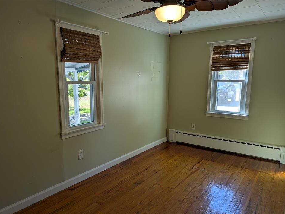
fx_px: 214
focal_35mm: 26
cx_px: 134
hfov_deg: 67.2
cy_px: 114
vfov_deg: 53.0
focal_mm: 6.81
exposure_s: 1/103
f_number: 1.85
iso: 52
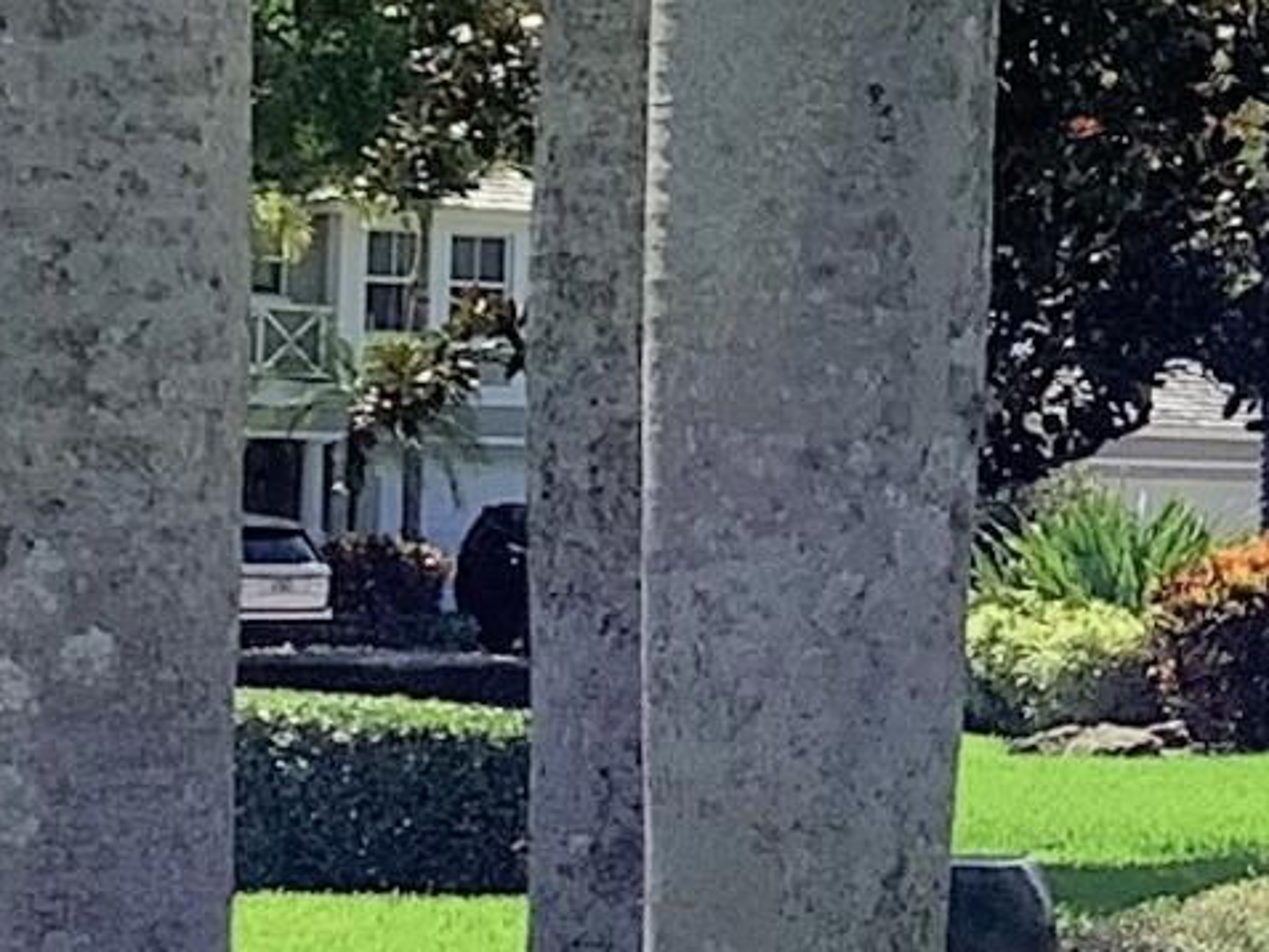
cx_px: 2301
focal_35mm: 195
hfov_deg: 9.6
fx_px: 7150
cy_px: 287
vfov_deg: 7.6
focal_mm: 3.3
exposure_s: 1/840
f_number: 2.4
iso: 25
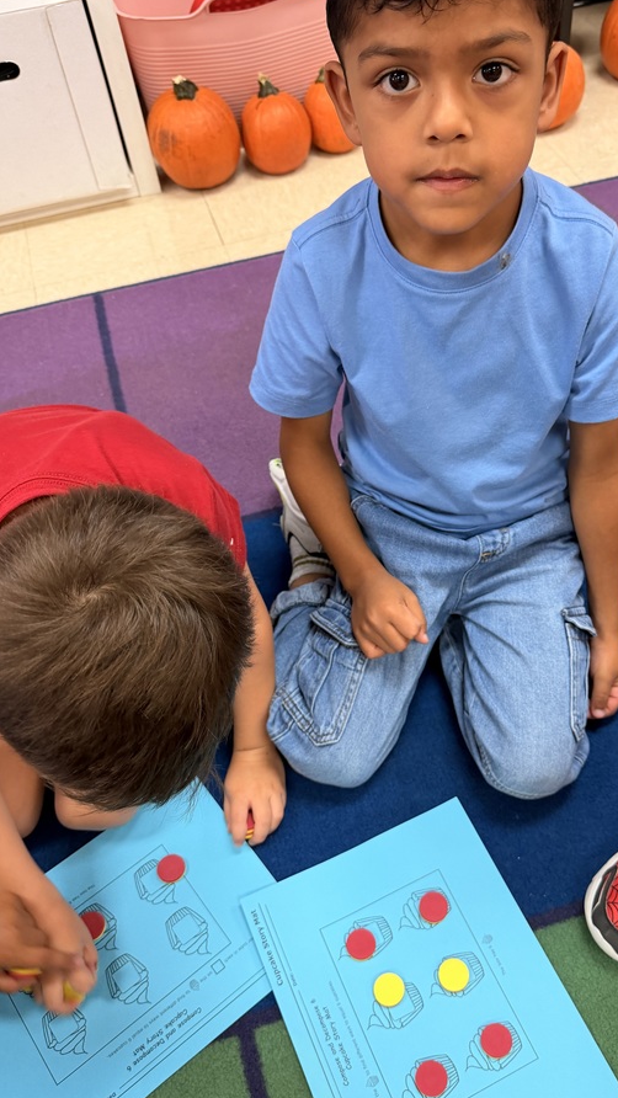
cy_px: 577
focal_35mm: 30
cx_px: 393
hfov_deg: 38.7
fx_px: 874
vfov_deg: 64.3
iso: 200
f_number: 1.78
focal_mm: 6.76
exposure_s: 1/120
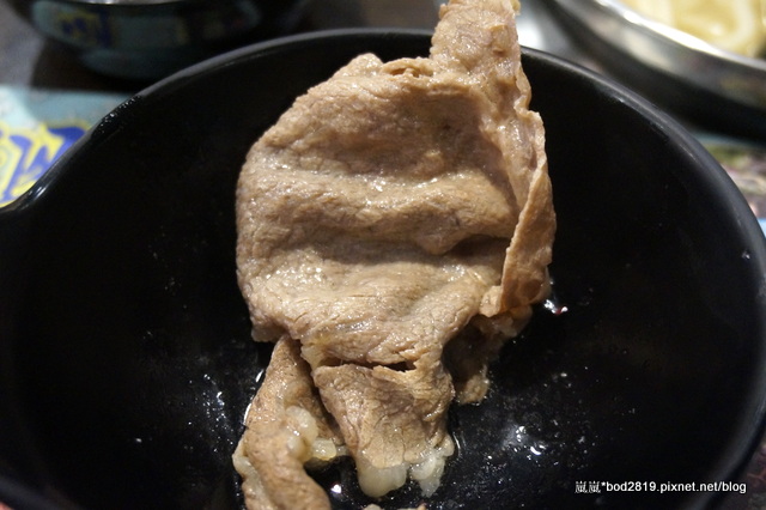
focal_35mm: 46
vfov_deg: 28.9
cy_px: 255
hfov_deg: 42.3
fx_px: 989
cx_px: 383
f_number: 5
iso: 3200
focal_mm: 31
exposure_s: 1/30
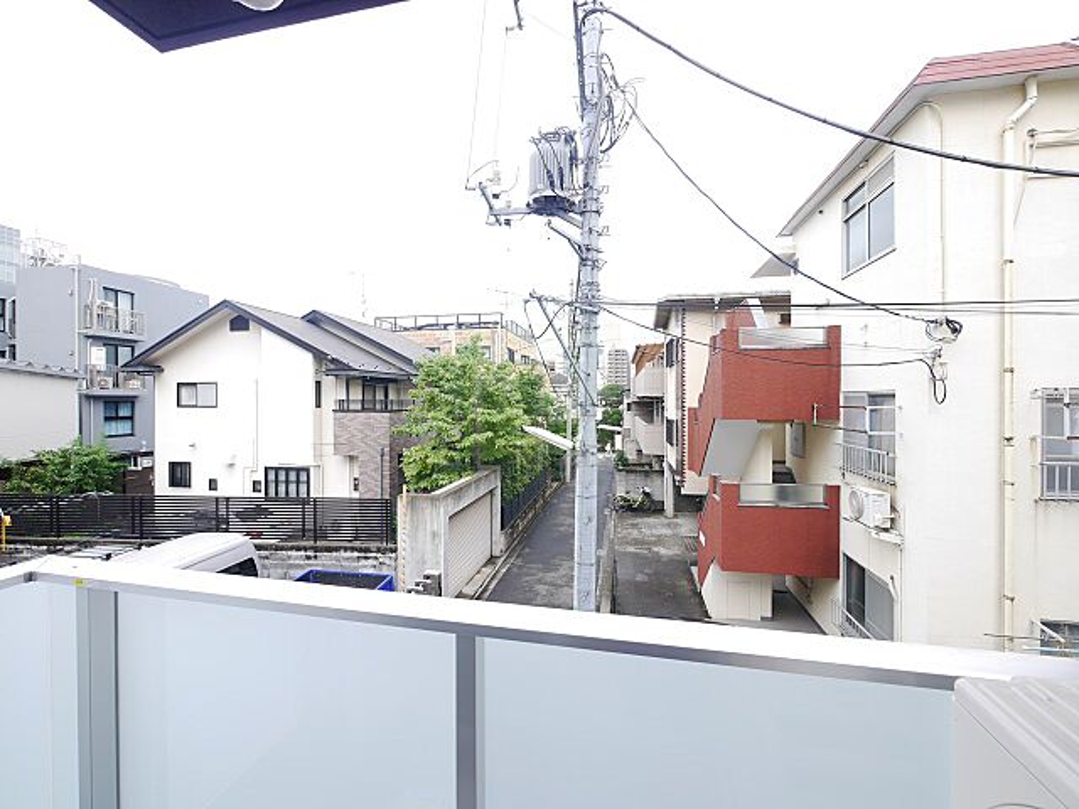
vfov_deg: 85.7
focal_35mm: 14
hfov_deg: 102.1
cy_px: 404
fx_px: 436
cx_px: 540
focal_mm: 7
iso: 160
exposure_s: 1/125
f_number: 6.3
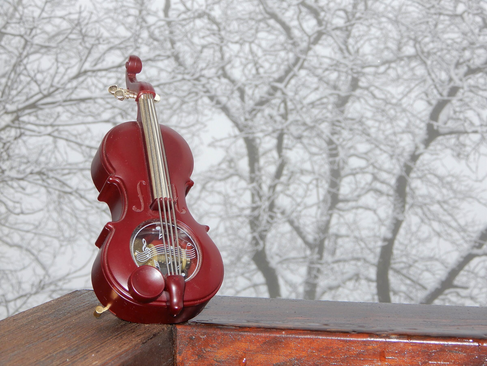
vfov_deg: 22.6
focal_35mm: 65
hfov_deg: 29.8
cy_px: 183
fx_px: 914
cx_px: 244
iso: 110
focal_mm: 11.6
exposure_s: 1/200
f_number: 4.5
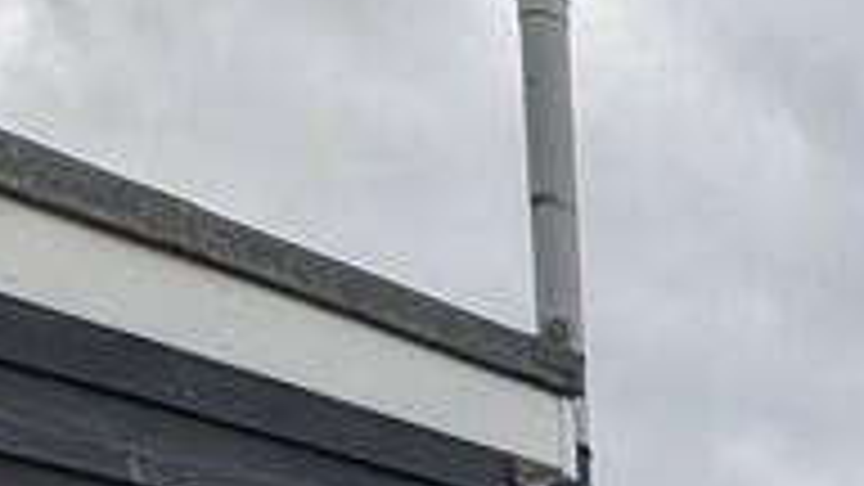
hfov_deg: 25.3
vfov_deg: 11.4
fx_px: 1604
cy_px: 1411
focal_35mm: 70
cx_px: 1170
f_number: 1.95
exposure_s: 1/1088
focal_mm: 2.23
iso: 47
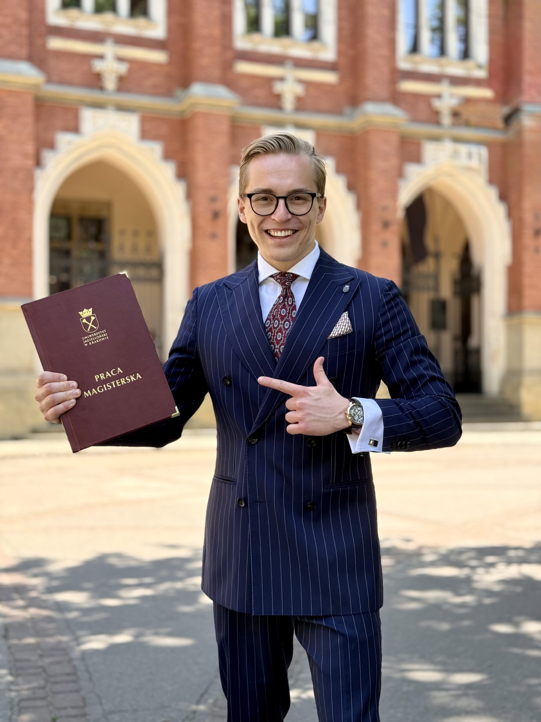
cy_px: 361
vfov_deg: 39.7
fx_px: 1000
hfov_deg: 30.3
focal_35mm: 48
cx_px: 270
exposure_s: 1/452
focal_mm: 6.76
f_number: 1.78
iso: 100
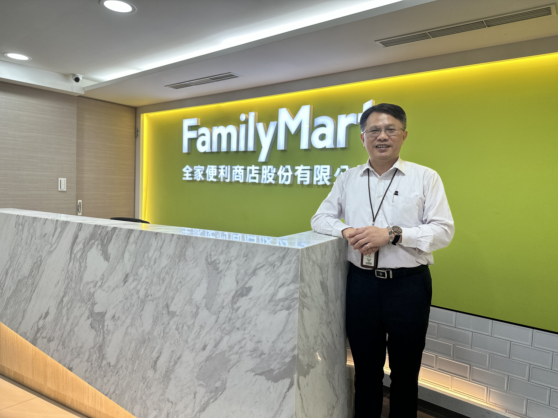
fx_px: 387
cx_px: 279
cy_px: 209
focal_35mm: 24
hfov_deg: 71.6
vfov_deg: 56.8
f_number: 1.78
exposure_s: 1/215
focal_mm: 6.86
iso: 80
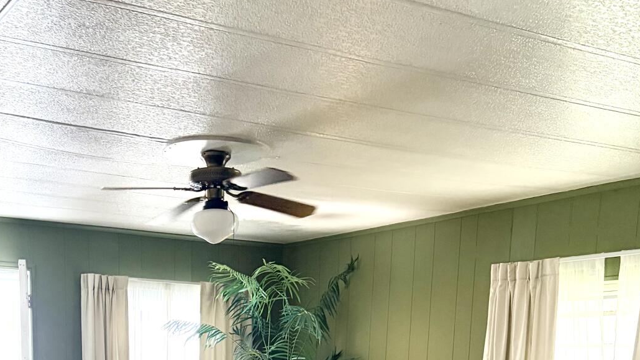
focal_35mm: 55
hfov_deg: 37.3
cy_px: 565
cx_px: 200
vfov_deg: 18.8
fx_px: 933
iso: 320
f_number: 1.6
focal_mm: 5.96
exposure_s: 1/60
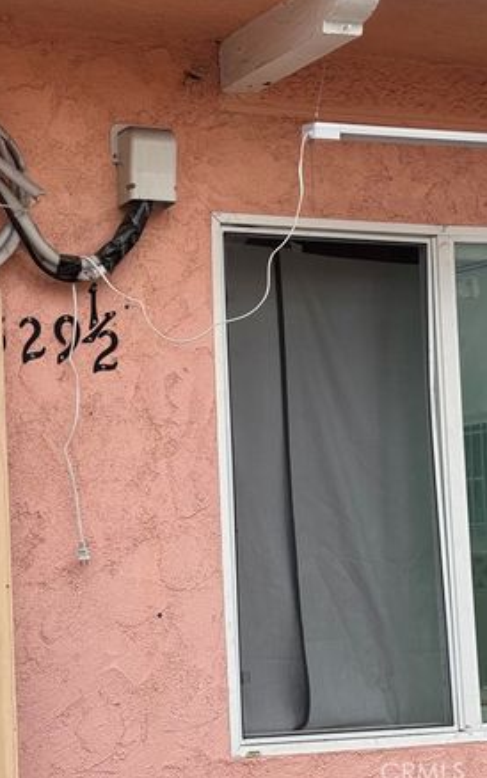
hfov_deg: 18.7
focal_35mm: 69
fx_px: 1464
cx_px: 84
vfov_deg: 29.8
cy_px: 392
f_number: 1.78
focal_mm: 6.76
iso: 64
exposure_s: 1/664
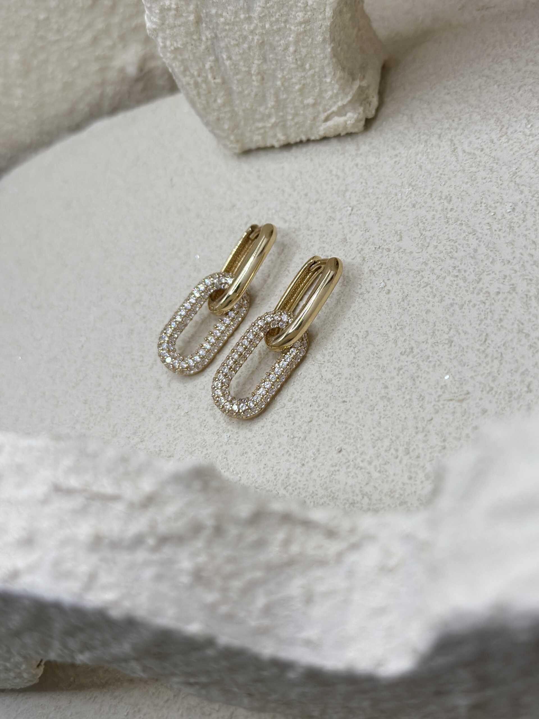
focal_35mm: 48
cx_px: 270
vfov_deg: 39.7
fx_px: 997
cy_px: 360
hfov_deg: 30.3
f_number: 1.78
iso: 80
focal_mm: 6.86
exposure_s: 1/1085
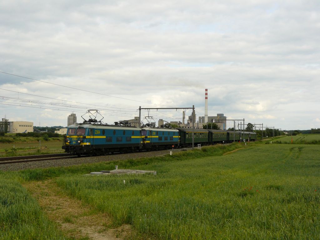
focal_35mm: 46
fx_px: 425
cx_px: 160
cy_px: 120
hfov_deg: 41.2
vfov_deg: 31.5
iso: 100
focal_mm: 7.6
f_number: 5.6
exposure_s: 1/250
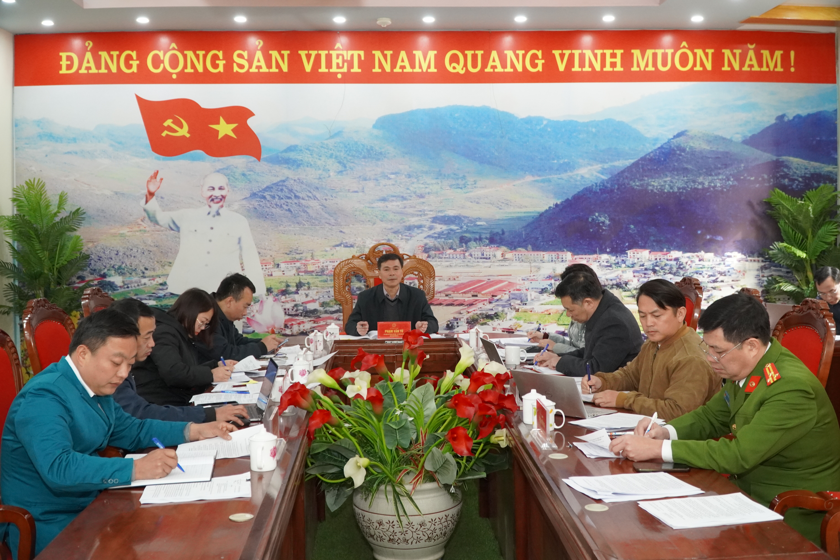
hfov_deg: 53.1
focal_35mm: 36
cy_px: 280
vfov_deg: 36.9
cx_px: 420
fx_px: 840
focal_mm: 24
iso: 2500
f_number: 4
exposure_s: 1/160
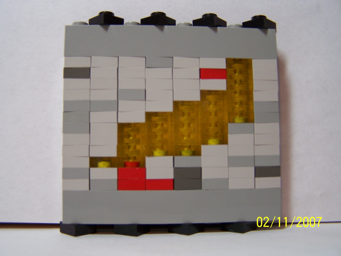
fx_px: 374
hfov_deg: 49.0
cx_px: 170
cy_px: 128
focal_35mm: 38
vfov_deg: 37.7
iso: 100
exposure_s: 1/30
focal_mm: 6.3
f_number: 2.8
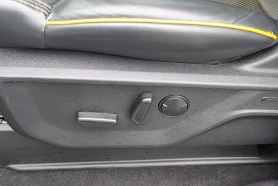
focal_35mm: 38
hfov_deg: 50.6
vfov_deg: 34.8
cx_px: 153
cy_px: 121
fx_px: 294
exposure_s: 1/60
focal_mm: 18
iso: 640
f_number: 4
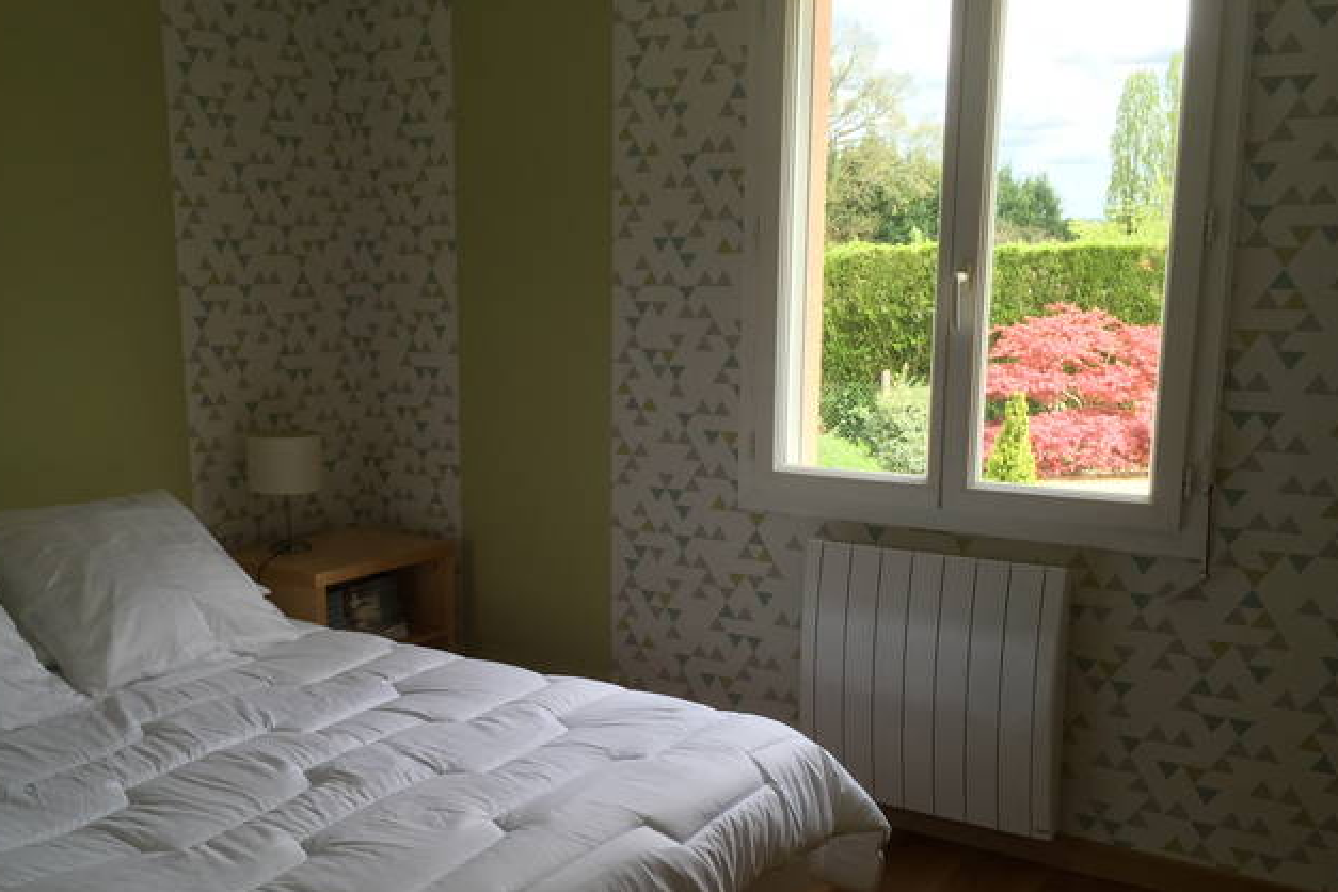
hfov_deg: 50.5
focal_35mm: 38
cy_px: 557
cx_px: 574
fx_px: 1412
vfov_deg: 34.9
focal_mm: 4.15
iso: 32
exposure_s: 1/162
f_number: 2.2
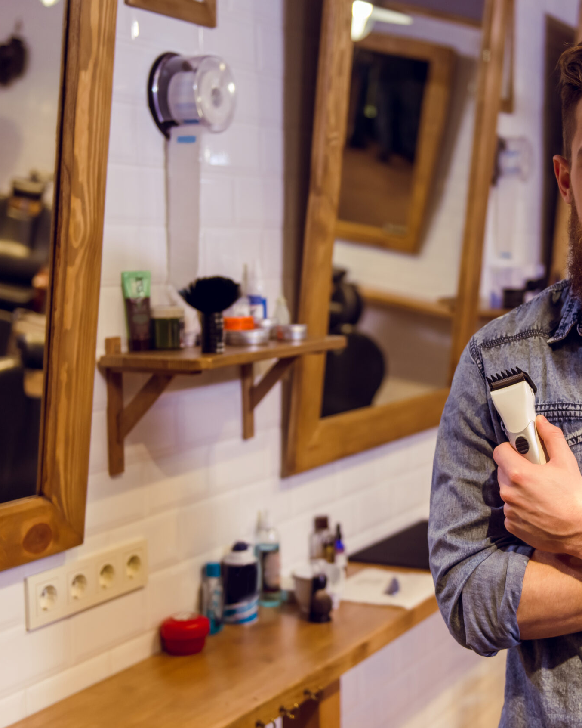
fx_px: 1163
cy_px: 363
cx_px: 397
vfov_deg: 34.7
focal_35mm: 54
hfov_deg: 27.9
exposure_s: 1/400
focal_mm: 38
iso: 500
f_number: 2.8
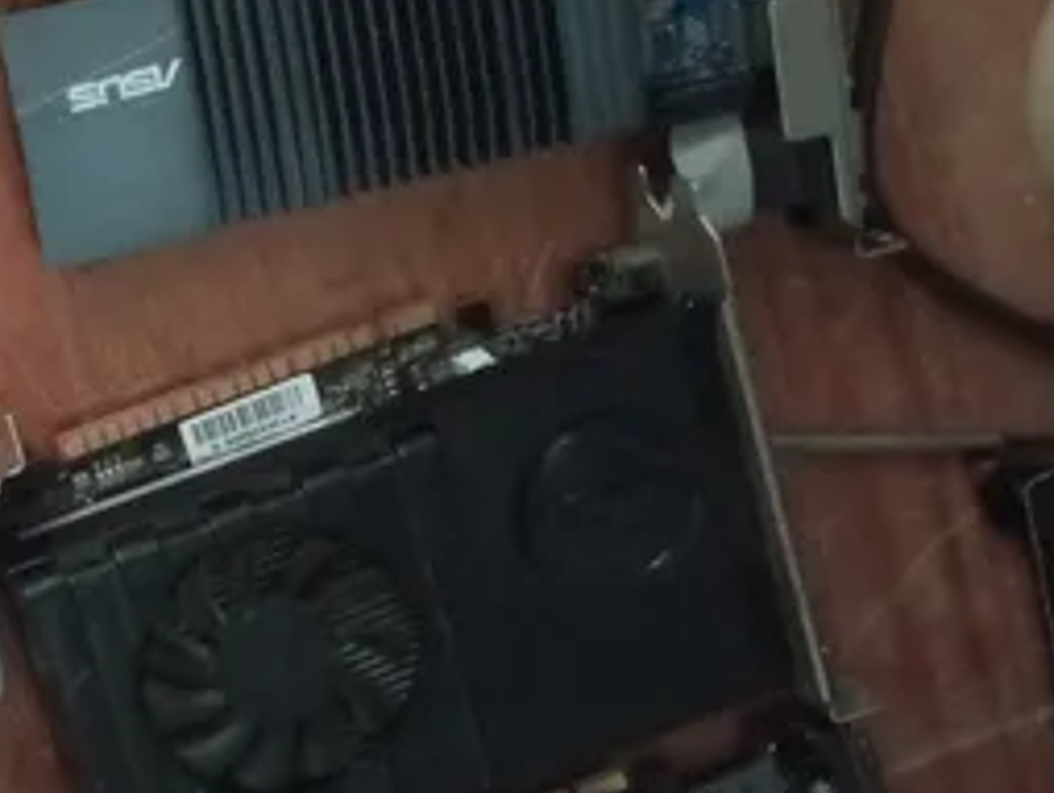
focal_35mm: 68
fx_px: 2072
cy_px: 241
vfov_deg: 21.5
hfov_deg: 26.0
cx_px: -158
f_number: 2.2
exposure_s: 1/14.3
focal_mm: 3.79
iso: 3997
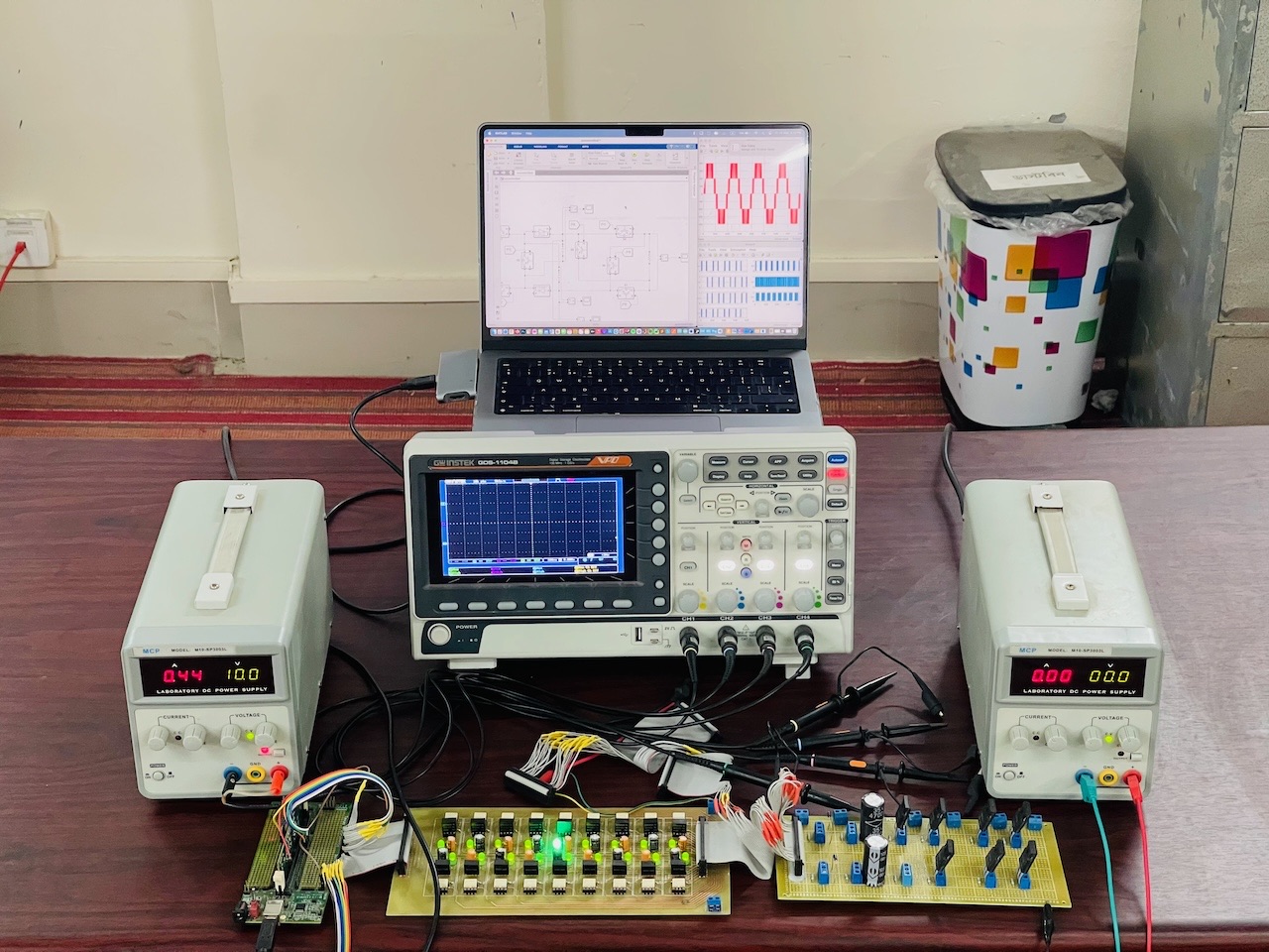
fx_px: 2346
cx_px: 634
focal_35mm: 64
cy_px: 476
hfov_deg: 30.3
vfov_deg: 22.9
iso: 500
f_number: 2.2
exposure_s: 1/50
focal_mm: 7.5
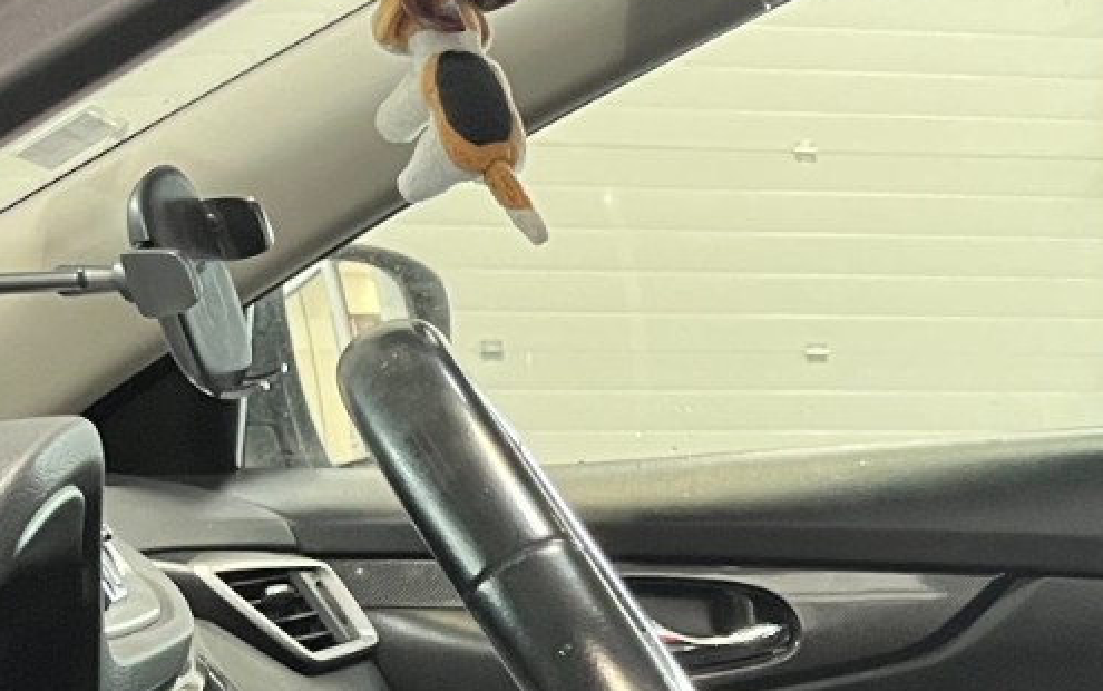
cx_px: 1513
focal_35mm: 89
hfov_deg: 20.8
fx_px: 2677
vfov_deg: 13.8
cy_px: 1054
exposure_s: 1/25
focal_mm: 5.1
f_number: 1.6
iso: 500
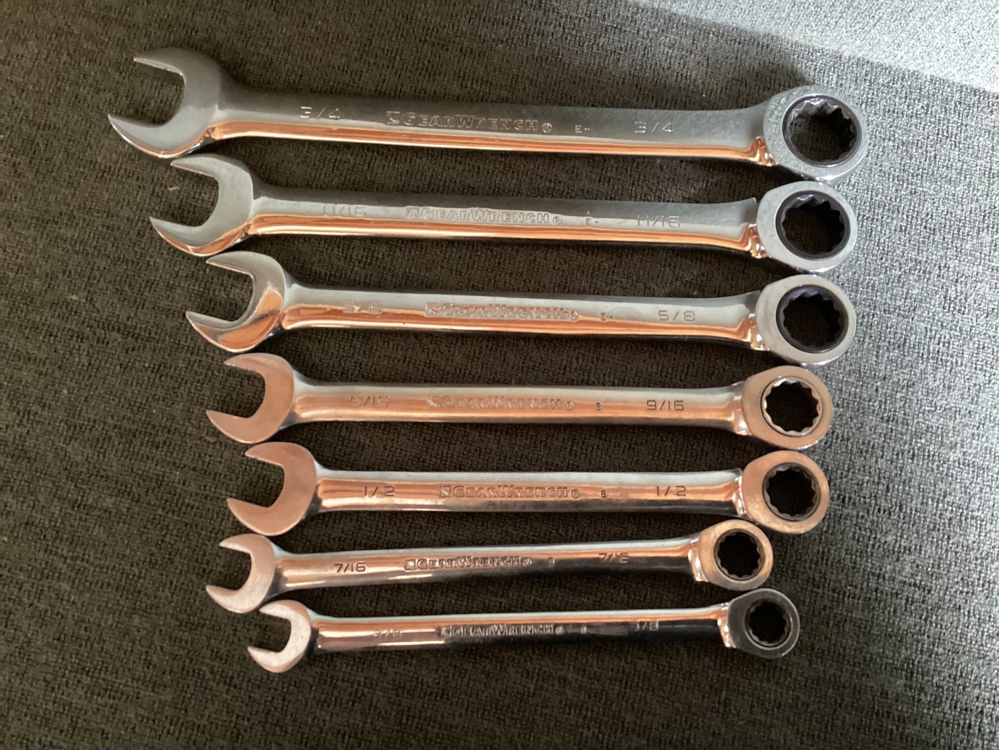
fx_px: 895
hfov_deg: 58.3
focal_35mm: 31
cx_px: 500
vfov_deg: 45.4
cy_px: 375
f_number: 2.4
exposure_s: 1/25
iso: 500
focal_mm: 3.3
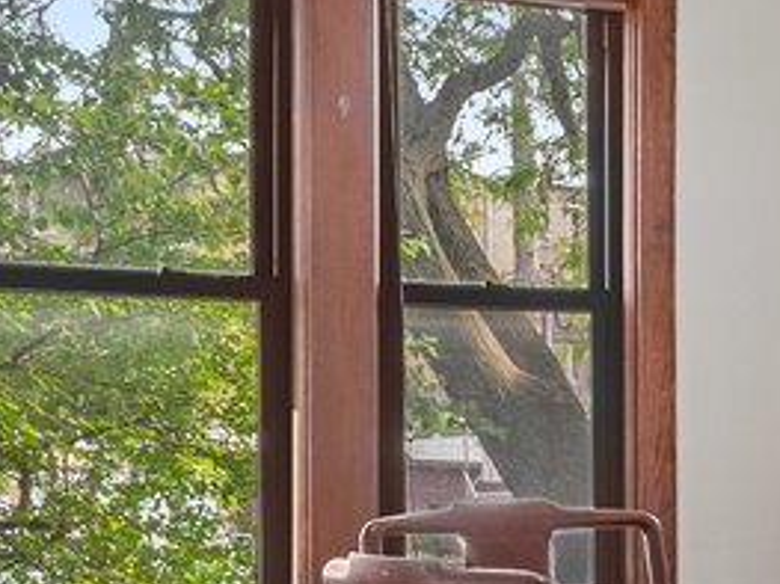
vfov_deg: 15.6
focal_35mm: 94
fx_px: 2125
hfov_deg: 18.2
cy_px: 448
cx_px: 1213
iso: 200
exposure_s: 1.5
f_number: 9.5
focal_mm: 15.9
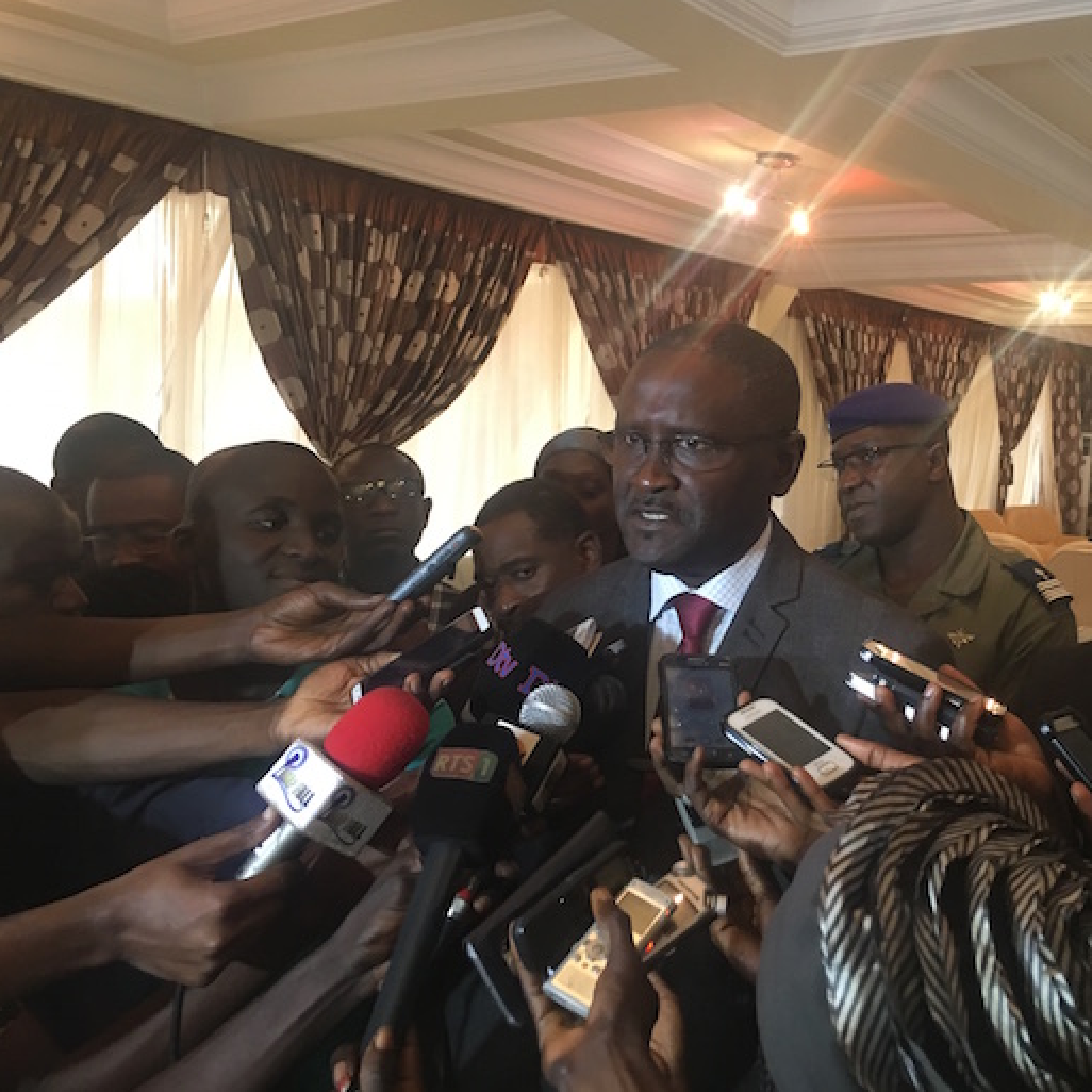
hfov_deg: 46.4
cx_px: 739
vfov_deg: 47.2
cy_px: 540
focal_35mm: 35
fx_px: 1249
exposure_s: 1/17
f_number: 2.2
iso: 100
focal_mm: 4.15
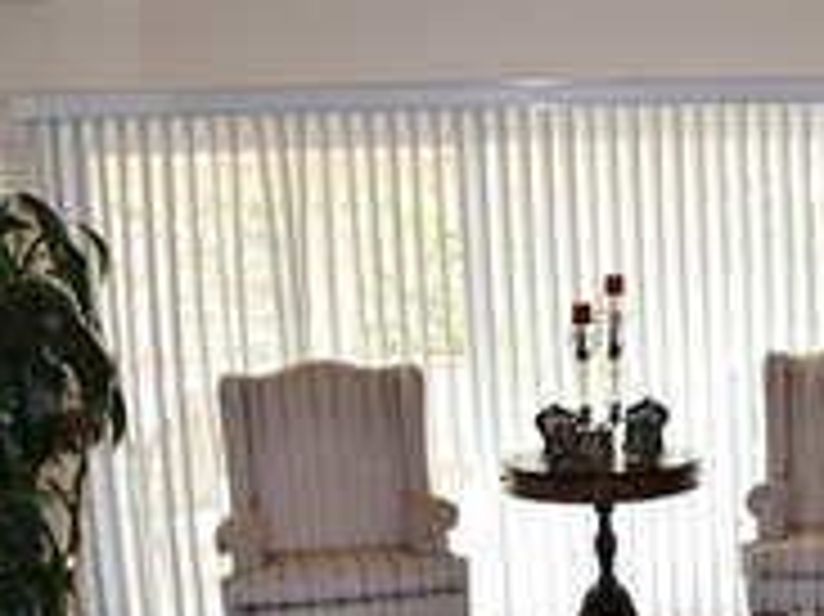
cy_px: 562
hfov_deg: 27.2
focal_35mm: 68
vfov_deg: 21.1
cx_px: 788
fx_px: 1618
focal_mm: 18
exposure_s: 1/100
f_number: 5
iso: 800
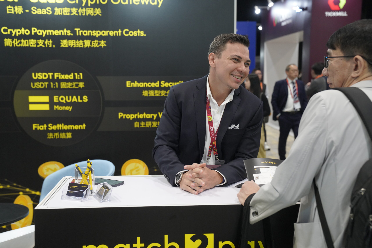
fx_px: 475
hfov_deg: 42.7
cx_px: 186
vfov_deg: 29.2
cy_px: 124
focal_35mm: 46
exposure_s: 1/160
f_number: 4
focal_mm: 46
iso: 2500
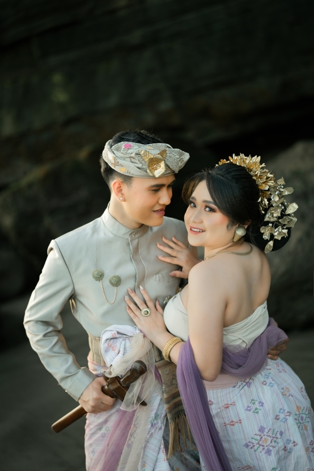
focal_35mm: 50
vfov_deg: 39.6
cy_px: 236
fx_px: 654
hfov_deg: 27.0
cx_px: 157
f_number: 1.4
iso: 200
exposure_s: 1/1250
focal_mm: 50
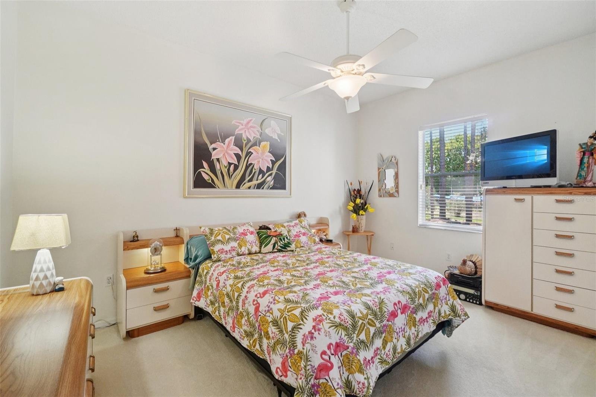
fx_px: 248
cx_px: 298
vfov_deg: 77.3
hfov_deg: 100.4
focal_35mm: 15
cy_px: 198
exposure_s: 1/30
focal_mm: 10
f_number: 8
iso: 1250
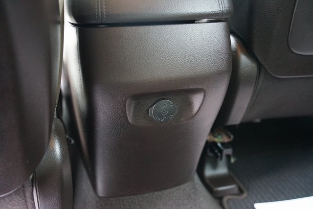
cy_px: 104
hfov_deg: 49.5
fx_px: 339
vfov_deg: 34.2
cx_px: 156
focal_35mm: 39
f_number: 3.2
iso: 6400
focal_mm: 39
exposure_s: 1/80
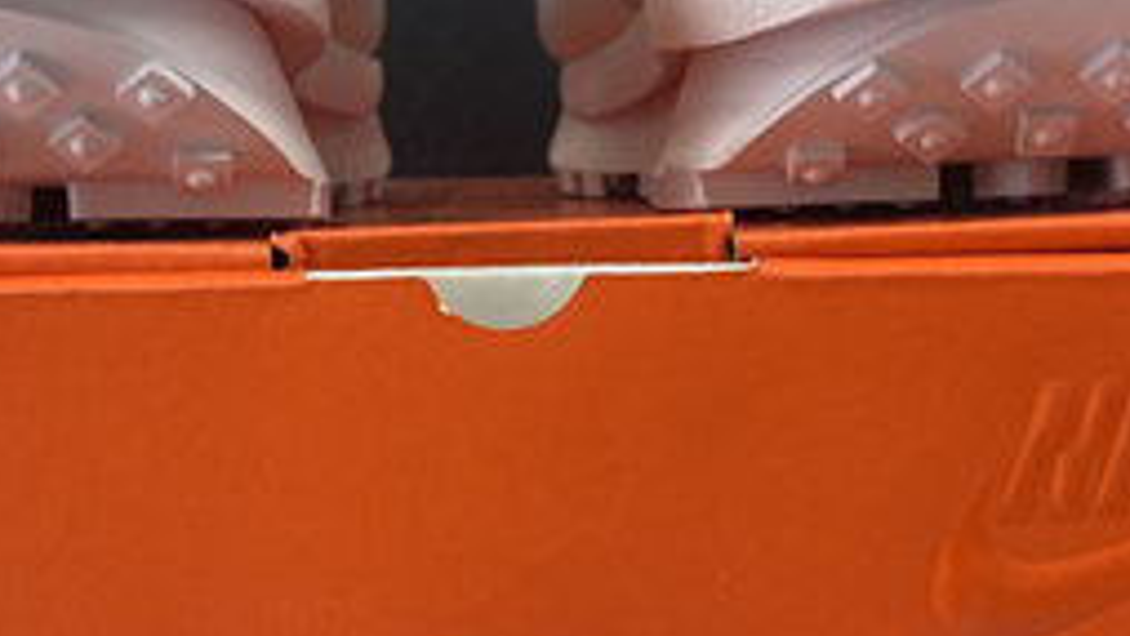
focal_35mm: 78
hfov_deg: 27.1
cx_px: 454
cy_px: 274
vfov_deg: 15.5
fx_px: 2338
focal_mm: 4.25
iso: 80
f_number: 1.8
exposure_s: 1/50
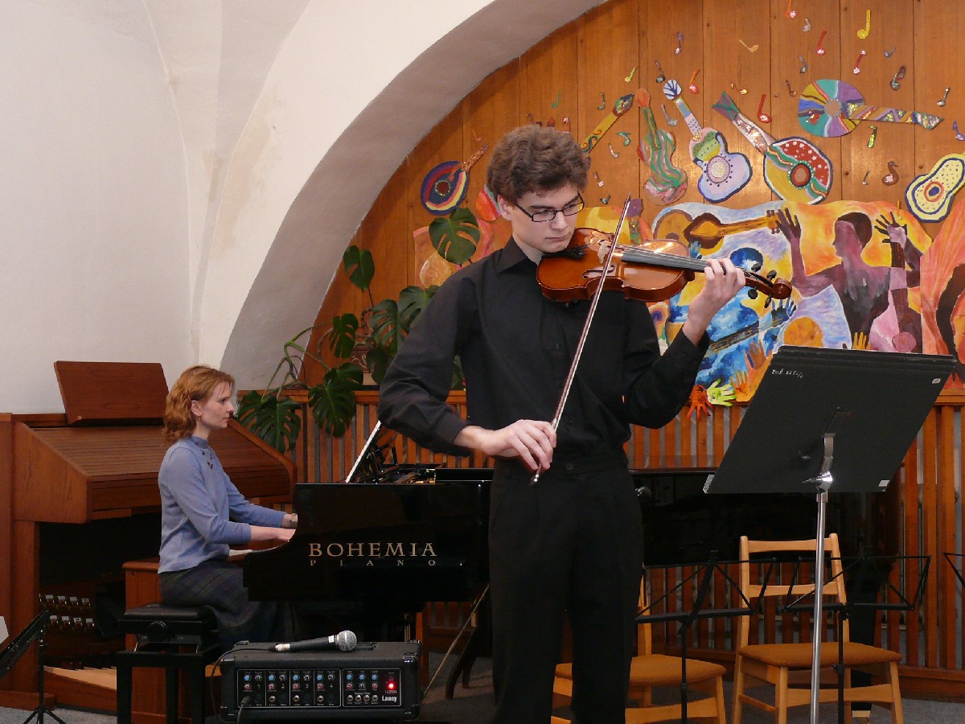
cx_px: 482
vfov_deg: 24.0
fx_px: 1701
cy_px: 362
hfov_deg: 31.7
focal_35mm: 61
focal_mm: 10.2
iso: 200
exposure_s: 1/30
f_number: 3.2
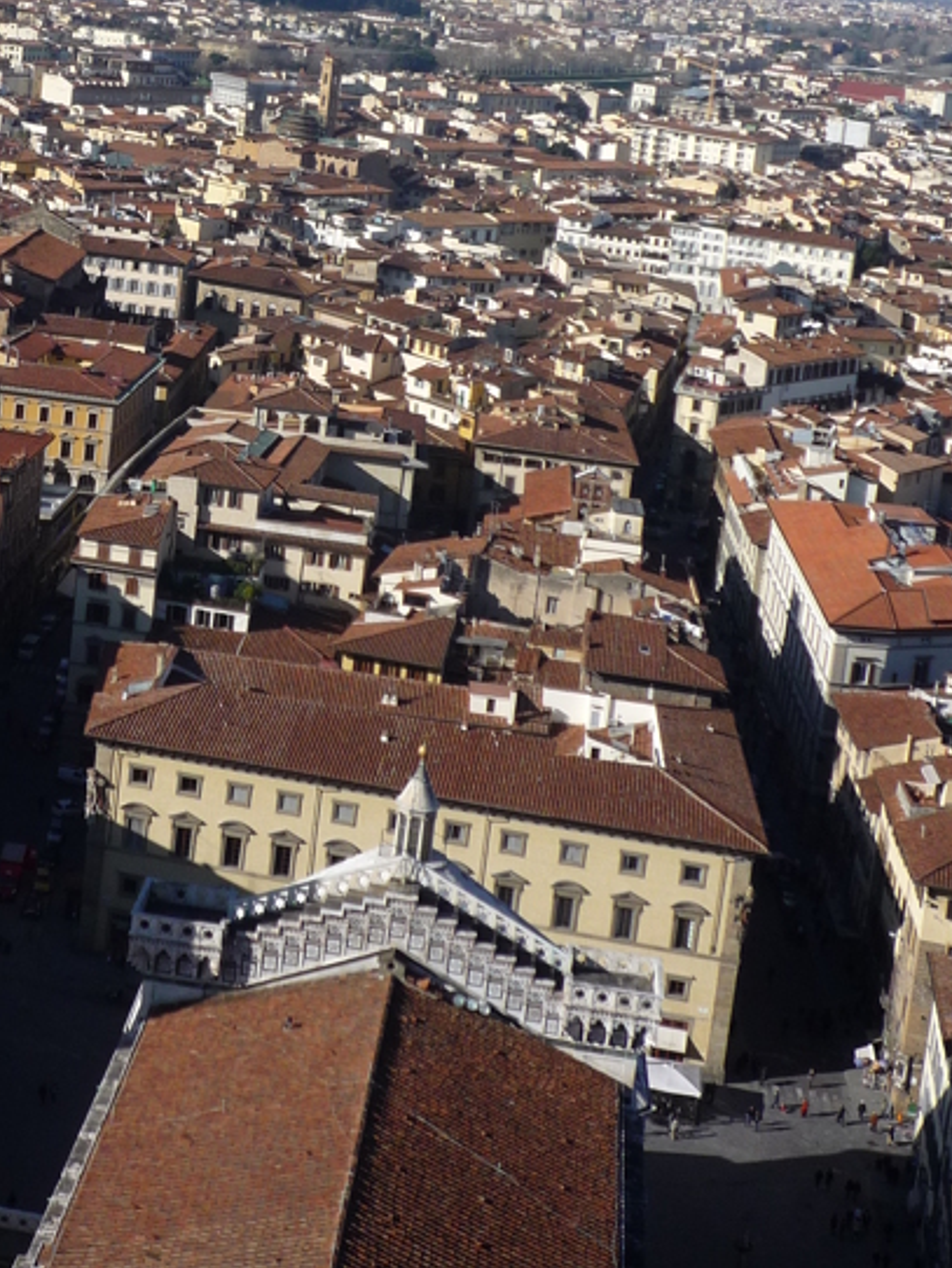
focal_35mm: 68
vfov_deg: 27.7
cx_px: 182
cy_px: 185
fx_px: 2492
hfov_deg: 21.4
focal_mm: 6.3
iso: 100
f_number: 4.5
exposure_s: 1/800
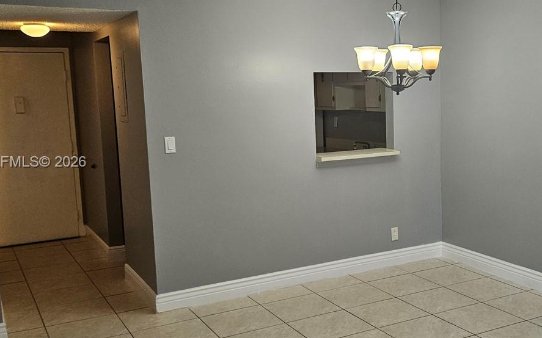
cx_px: 385
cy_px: 163
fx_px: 650
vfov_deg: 29.2
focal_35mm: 44
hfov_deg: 44.2
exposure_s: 1/120
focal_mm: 5.4
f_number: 1.8
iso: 250
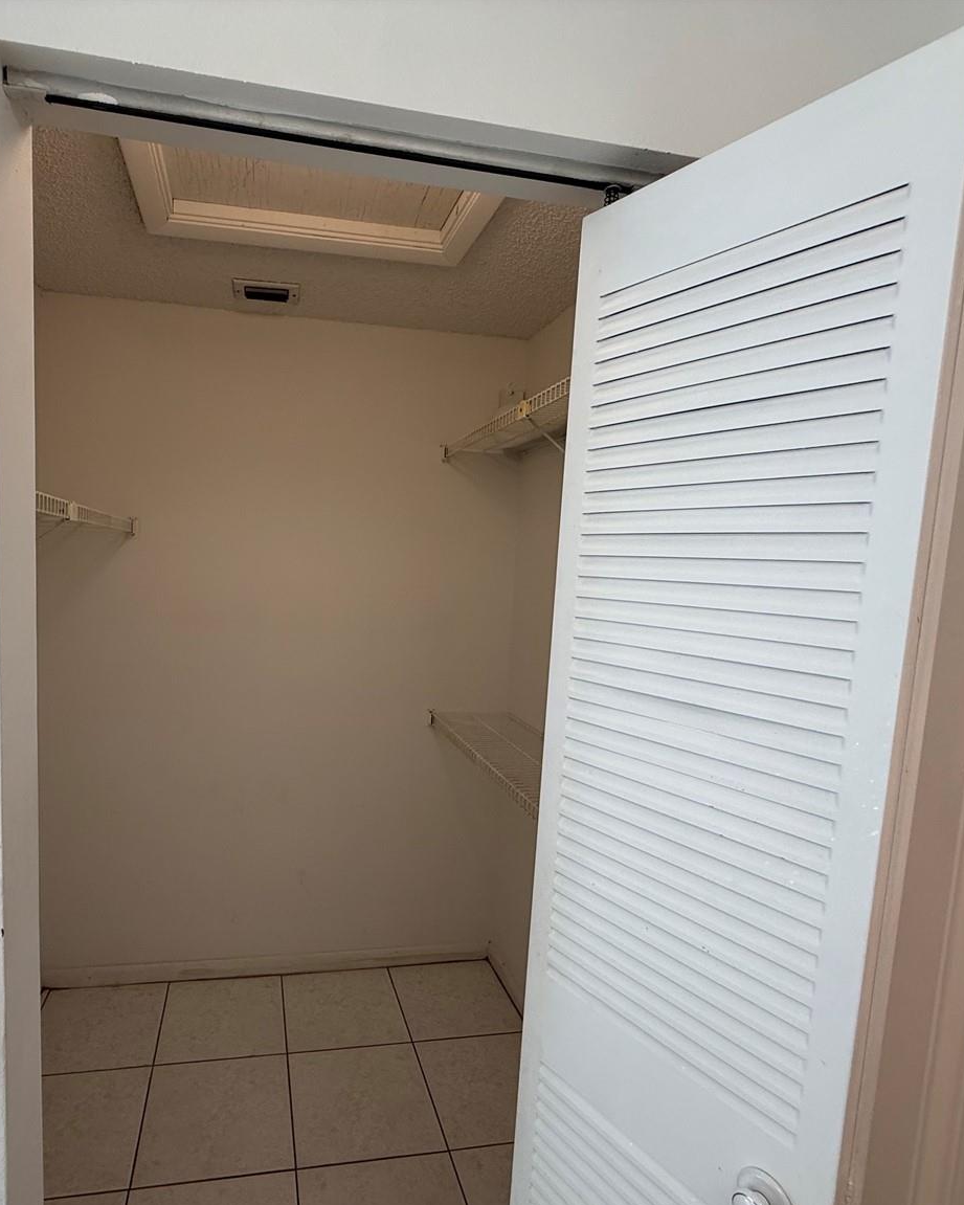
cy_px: 625
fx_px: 678
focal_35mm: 19
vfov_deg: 83.2
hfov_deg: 69.9
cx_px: 373
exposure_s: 1/120
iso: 125
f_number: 2.2
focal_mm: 2.22
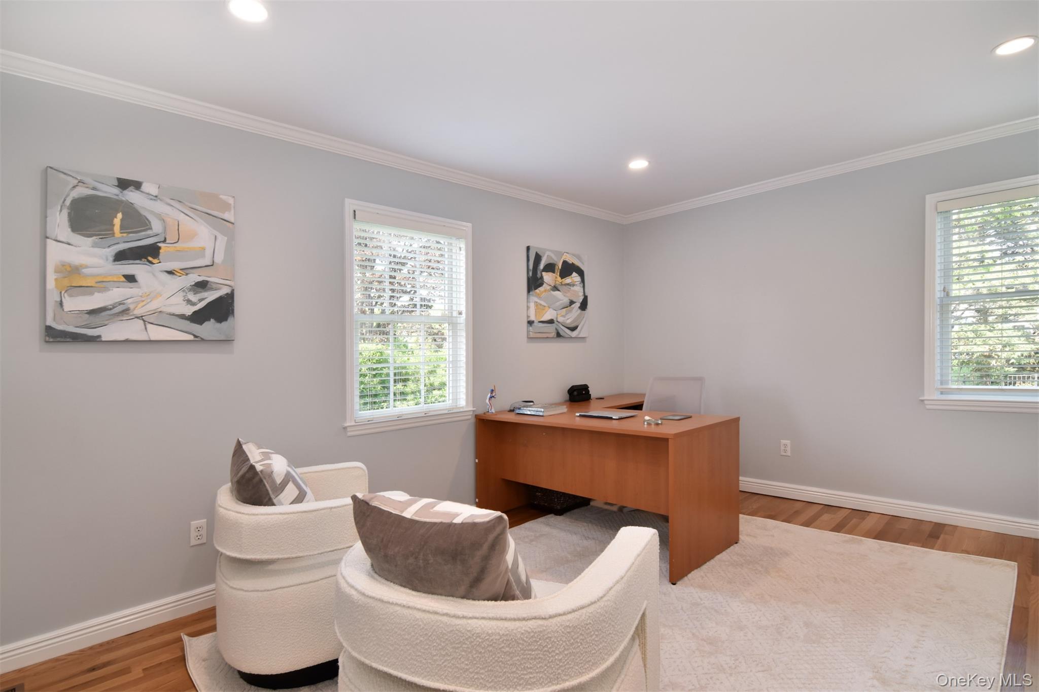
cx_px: 520
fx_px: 476
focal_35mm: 16
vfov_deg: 72.0
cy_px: 346
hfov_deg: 95.0
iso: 640
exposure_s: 1/50
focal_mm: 11
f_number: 10
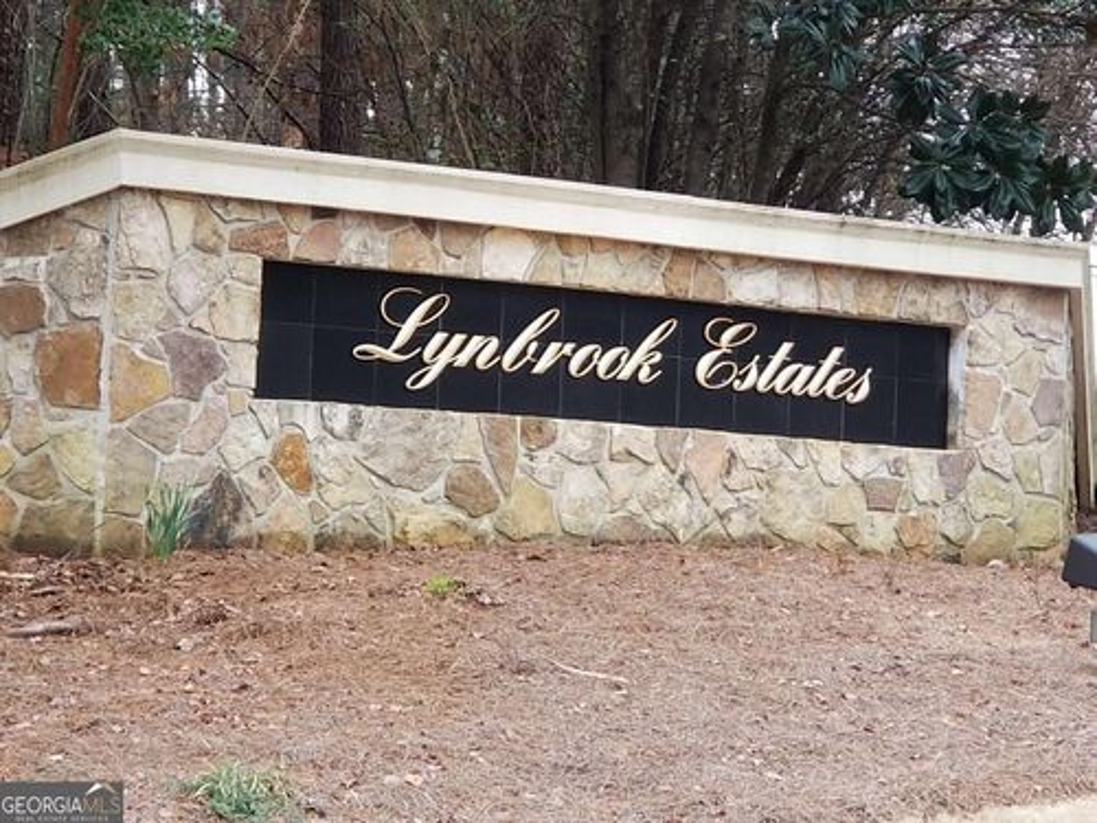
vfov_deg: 28.0
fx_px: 1648
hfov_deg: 36.8
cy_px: 412
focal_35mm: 52
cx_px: 548
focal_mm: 6
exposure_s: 1/58
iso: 25
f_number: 2.4
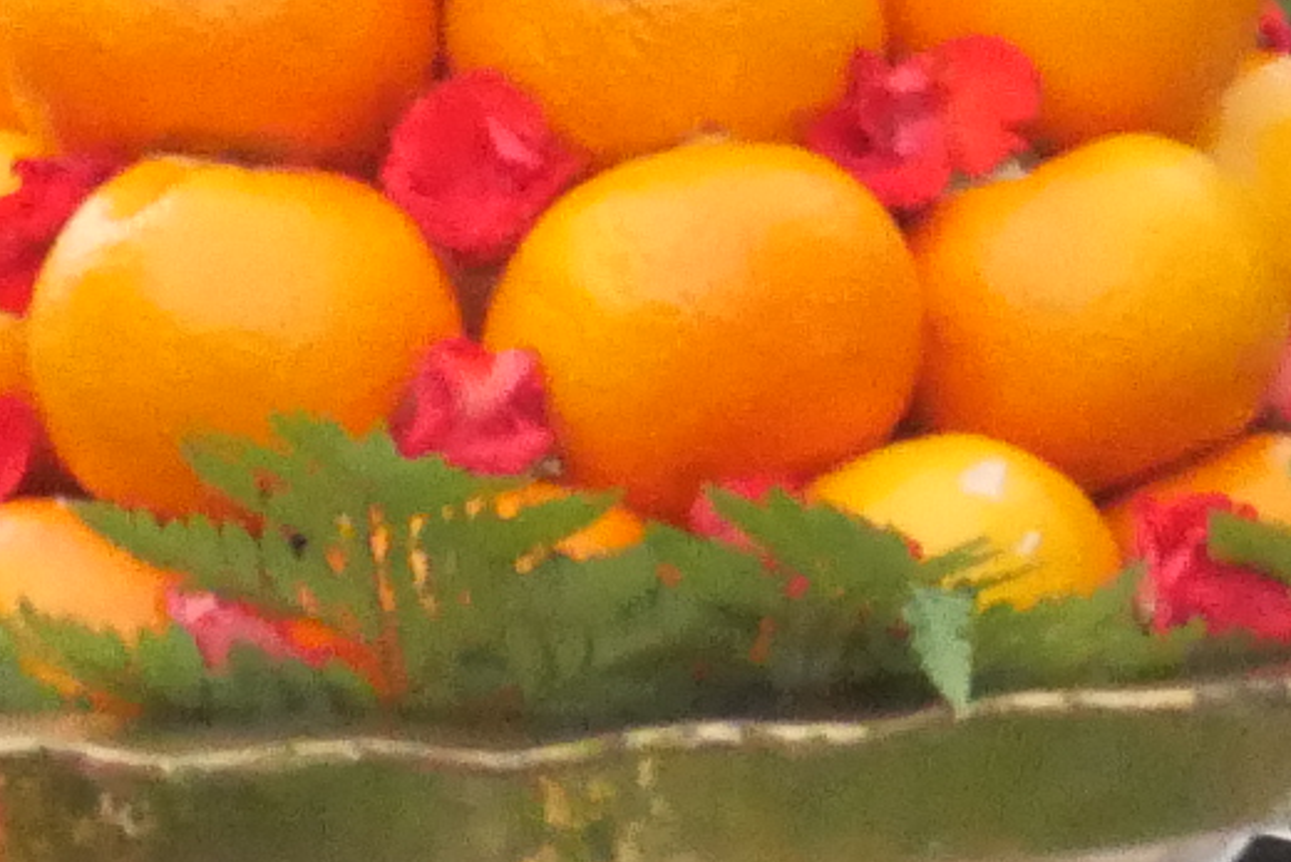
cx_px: -1241
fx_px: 37124
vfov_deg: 1.3
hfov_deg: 2.0
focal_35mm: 1035
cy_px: -2000
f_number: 7.1
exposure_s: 1/4000
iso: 4000
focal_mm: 70
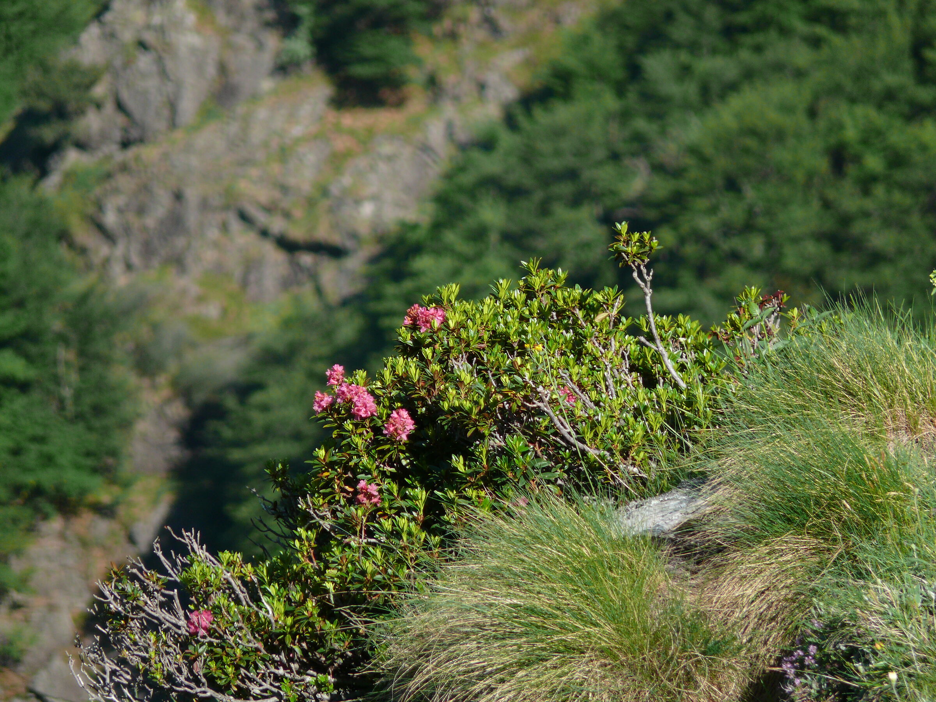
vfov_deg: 3.5
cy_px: 351
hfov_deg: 4.7
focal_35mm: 420
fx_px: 11357
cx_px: 468
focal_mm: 88.8
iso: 100
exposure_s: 1/640
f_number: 3.7
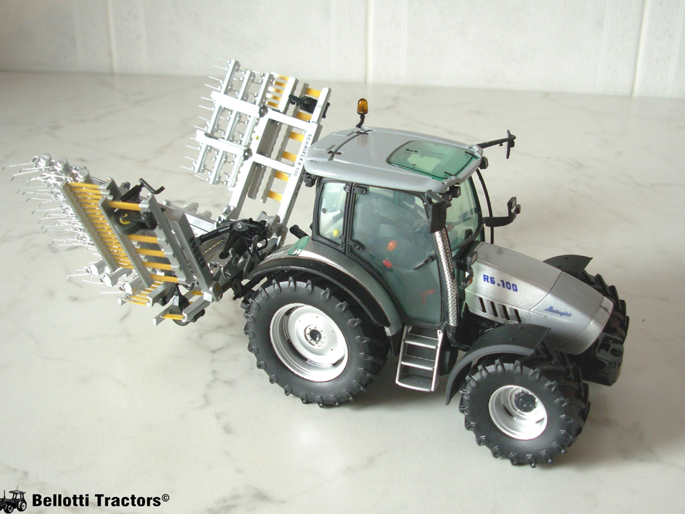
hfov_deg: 40.4
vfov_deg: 30.9
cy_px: 255
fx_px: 930
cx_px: 342
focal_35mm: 47
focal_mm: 7.5
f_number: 3.1
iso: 77
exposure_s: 1/32
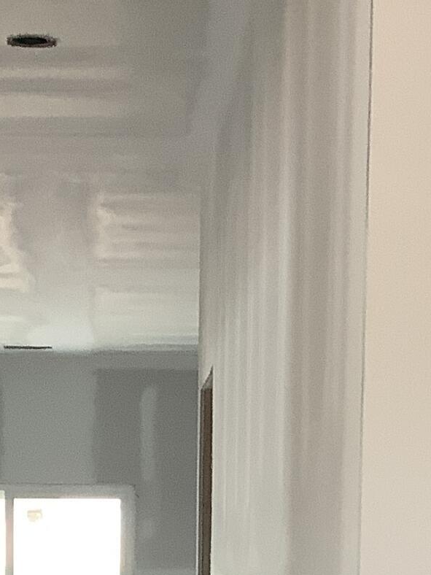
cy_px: 809
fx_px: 1959
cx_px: 78
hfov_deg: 12.5
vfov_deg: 15.6
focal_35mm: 118
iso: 80
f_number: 2.4
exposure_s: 1/100
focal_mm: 3.3
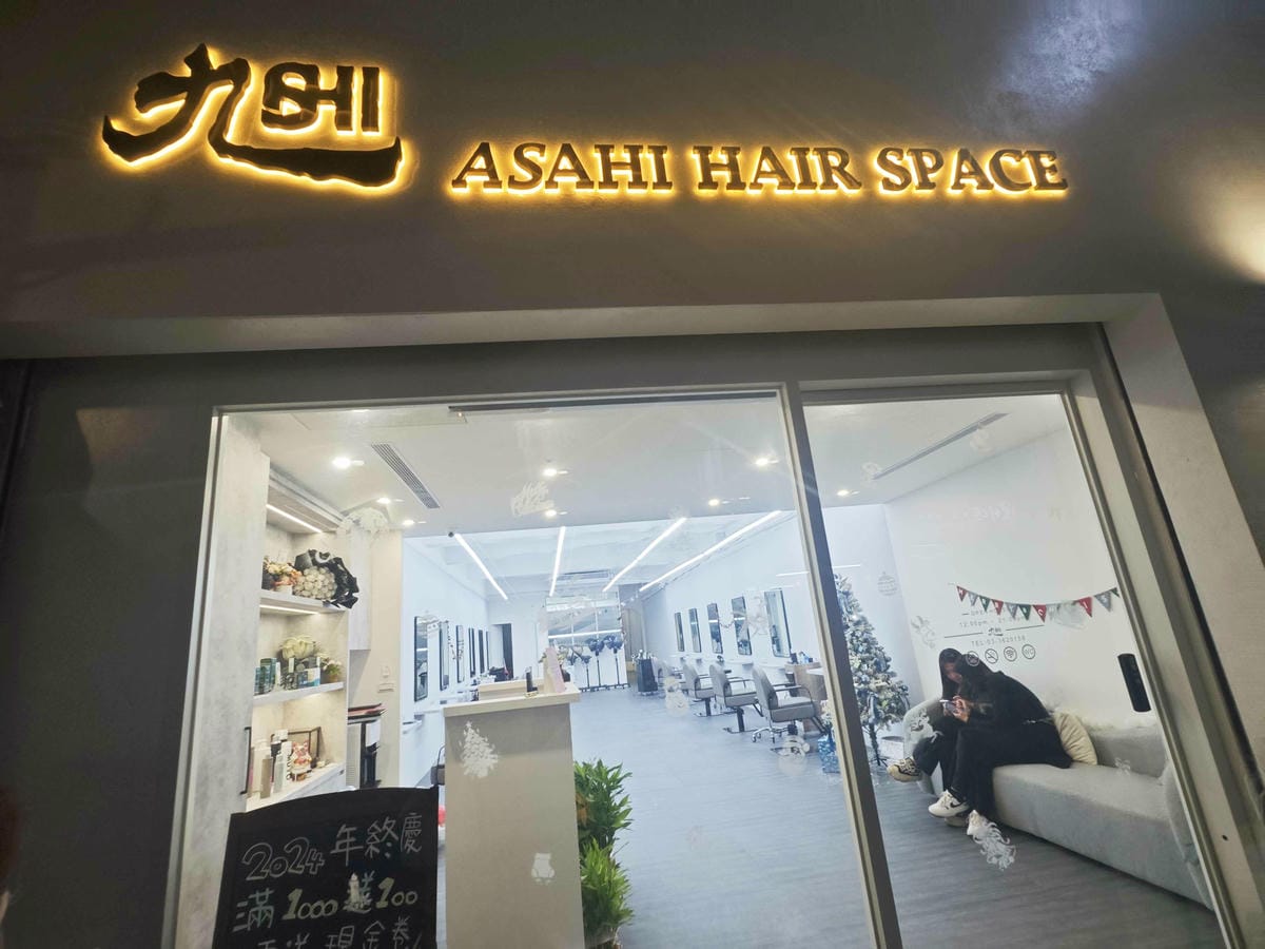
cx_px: 632
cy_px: 474
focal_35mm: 14
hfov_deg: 102.1
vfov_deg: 85.7
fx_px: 512
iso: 64
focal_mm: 2.03
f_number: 1.8
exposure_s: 1/120
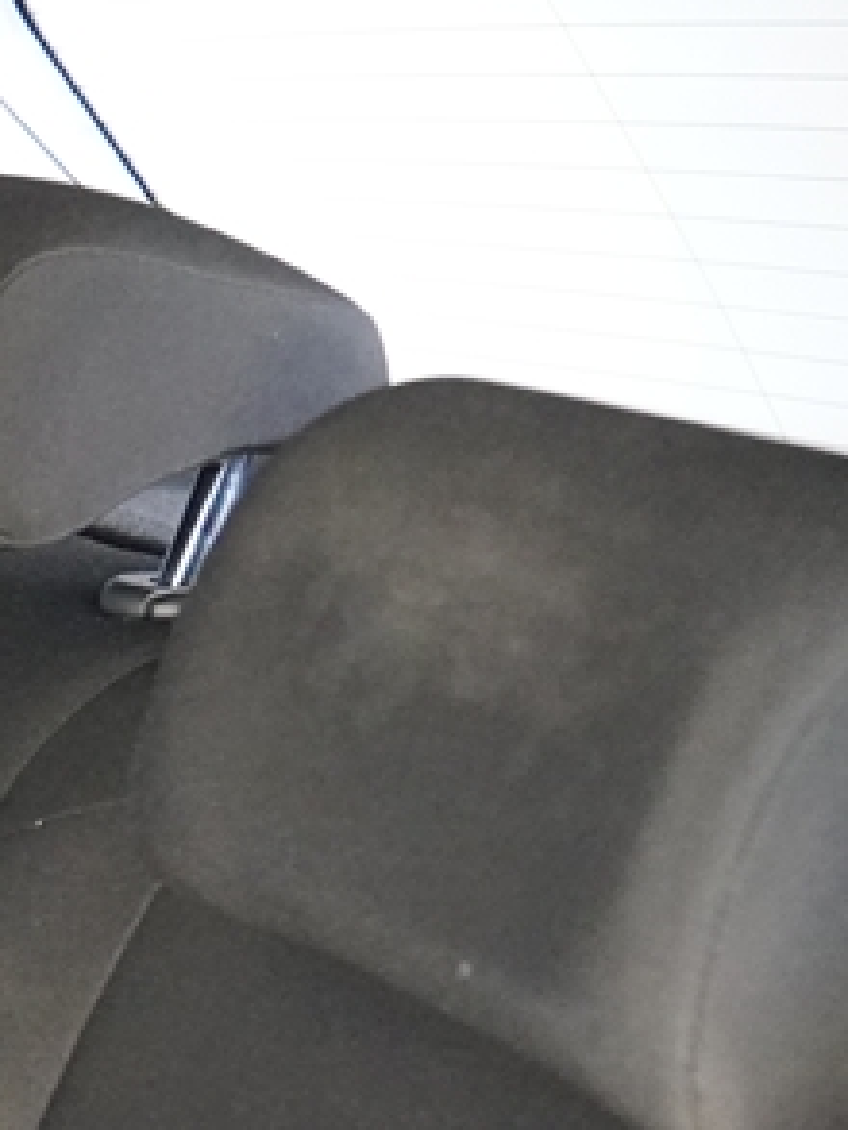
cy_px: 1282
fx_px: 2797
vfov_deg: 21.5
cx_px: -755
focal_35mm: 86
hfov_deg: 14.7
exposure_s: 1/160
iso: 6400
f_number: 2.8
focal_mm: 17
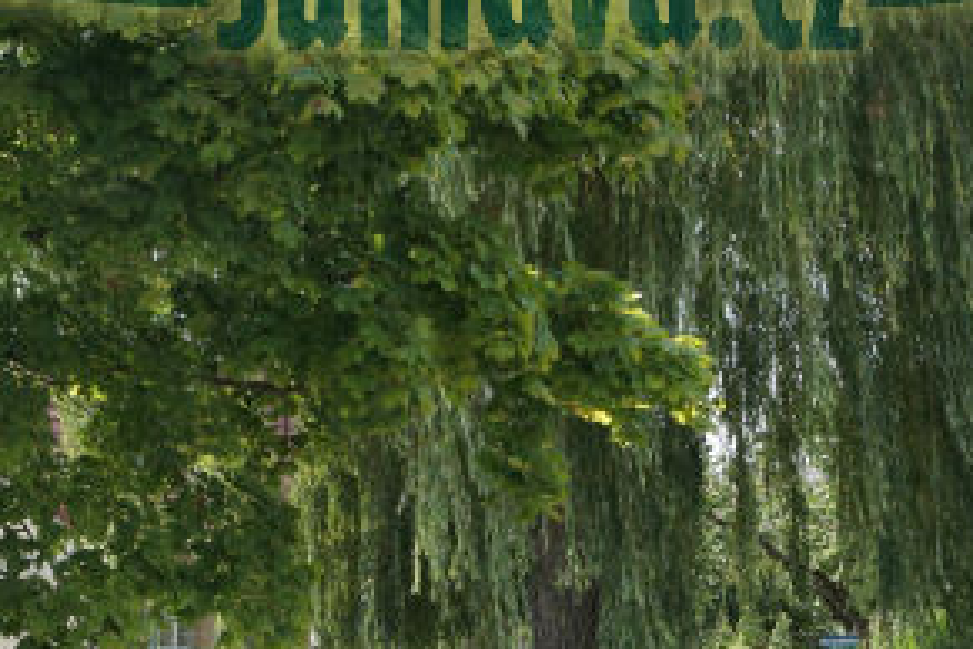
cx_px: 89
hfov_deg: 21.2
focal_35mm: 94
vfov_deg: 14.4
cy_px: 532
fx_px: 2545
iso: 400
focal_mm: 27
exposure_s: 1/250
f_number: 9
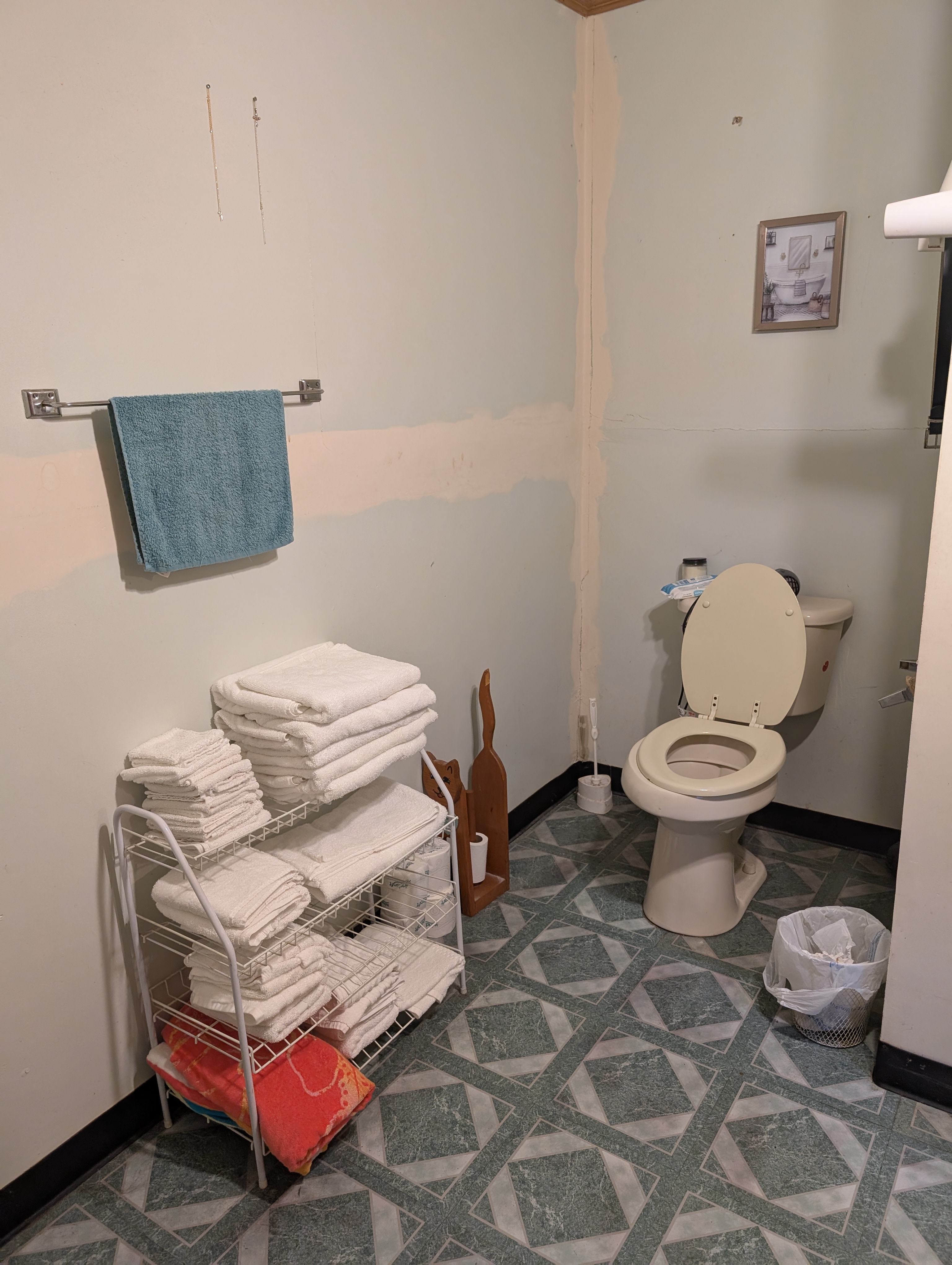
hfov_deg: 56.9
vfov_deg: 71.5
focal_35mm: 24
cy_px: 632
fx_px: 878
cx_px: 476
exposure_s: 1/60
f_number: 1.68
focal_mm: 6.9
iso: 370
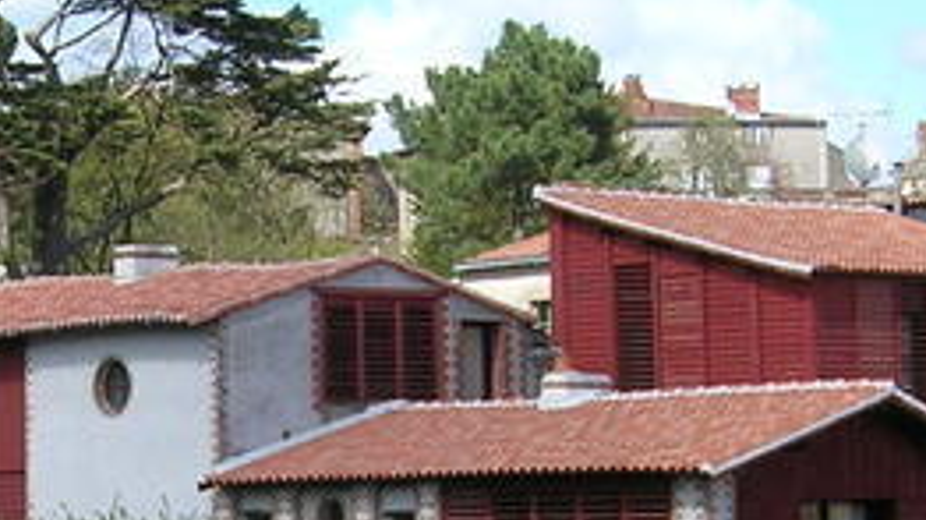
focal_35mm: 145
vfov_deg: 8.3
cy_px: 612
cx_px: 223
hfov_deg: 14.8
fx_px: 3558
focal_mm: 5.7
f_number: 4.9
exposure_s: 1/245
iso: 50
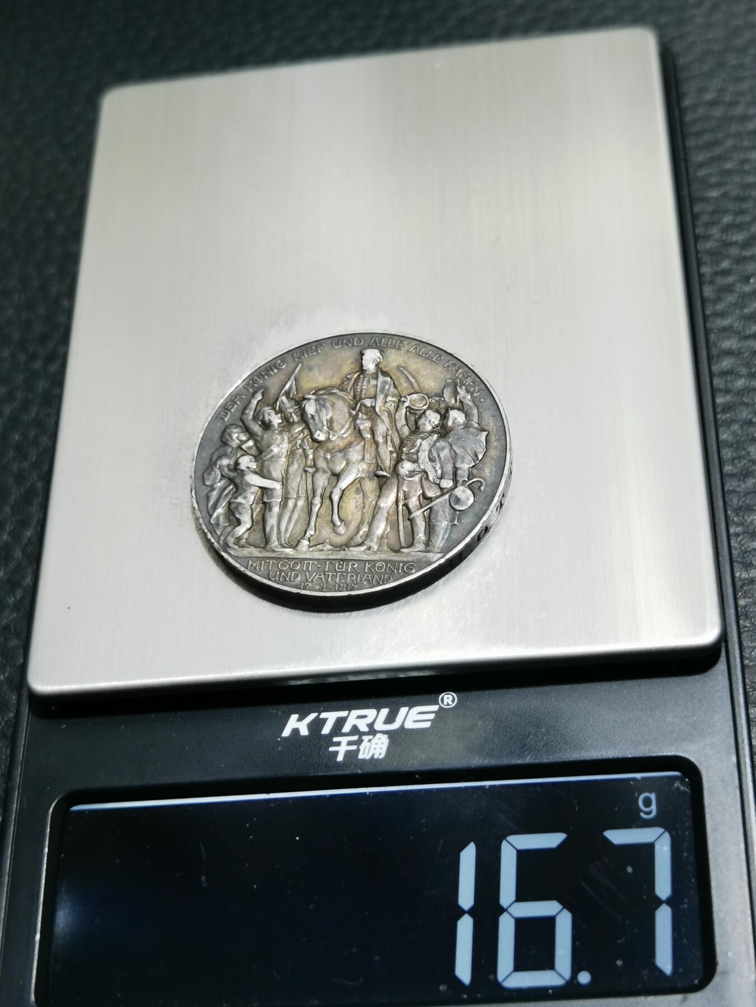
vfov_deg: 33.8
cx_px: 378
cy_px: 504
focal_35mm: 57
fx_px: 1660
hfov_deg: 25.7
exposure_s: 1/50
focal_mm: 6.67
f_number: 1.9
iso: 100
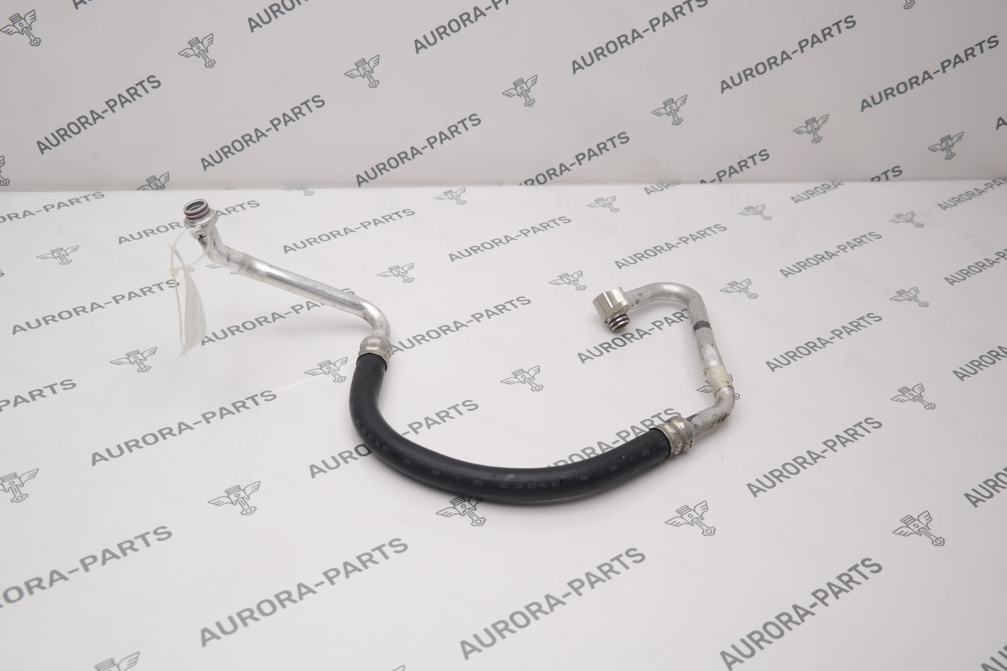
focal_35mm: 38
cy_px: 336
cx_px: 504
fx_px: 1063
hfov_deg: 50.7
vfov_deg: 35.1
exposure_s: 1/100
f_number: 4
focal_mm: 25
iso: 100
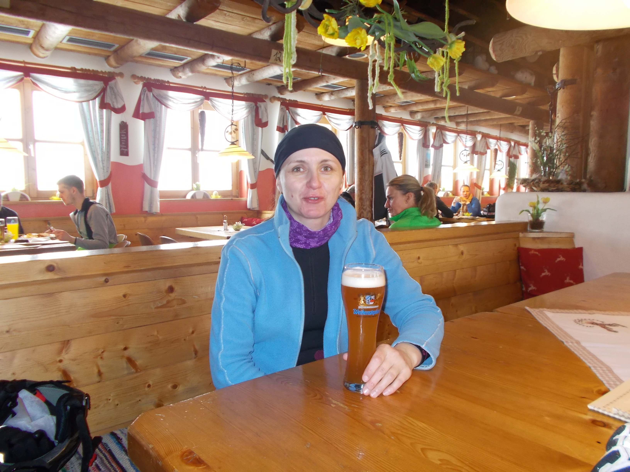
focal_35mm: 26
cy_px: 236
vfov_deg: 53.1
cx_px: 315
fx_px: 473
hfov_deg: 67.3
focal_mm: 4.6
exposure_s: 1/25
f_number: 3.2
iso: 200
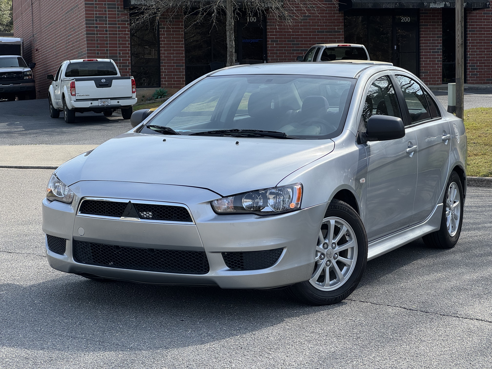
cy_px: 184
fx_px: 1094
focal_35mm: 77
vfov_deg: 19.1
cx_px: 246
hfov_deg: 25.3
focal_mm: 9
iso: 25
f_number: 2.8
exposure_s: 1/475
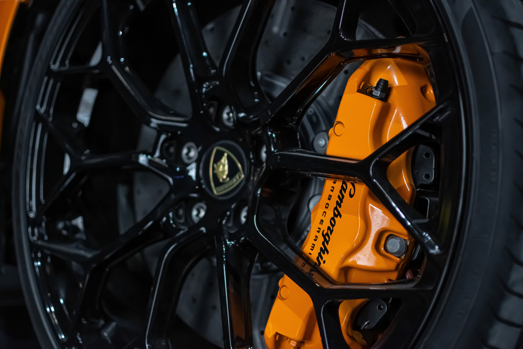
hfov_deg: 37.9
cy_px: 174
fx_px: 763
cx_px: 262
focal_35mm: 52
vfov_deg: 25.8
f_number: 1.8
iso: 1600
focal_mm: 35
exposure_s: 1/1000
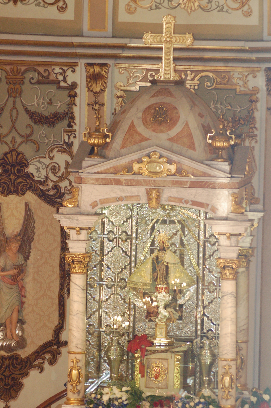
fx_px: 2070
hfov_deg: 7.5
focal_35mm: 183
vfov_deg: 11.2
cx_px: 137
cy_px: 215
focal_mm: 112
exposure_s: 1/160
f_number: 7.1
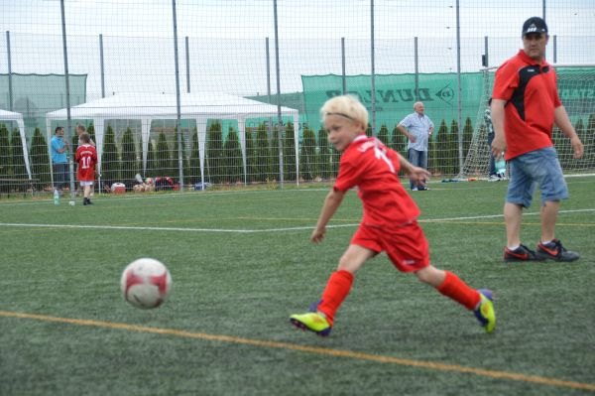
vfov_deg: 12.2
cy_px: 198
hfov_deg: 18.2
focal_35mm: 112
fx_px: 1858
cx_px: 298
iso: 400
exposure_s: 1/1250
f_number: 5.3
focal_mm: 75
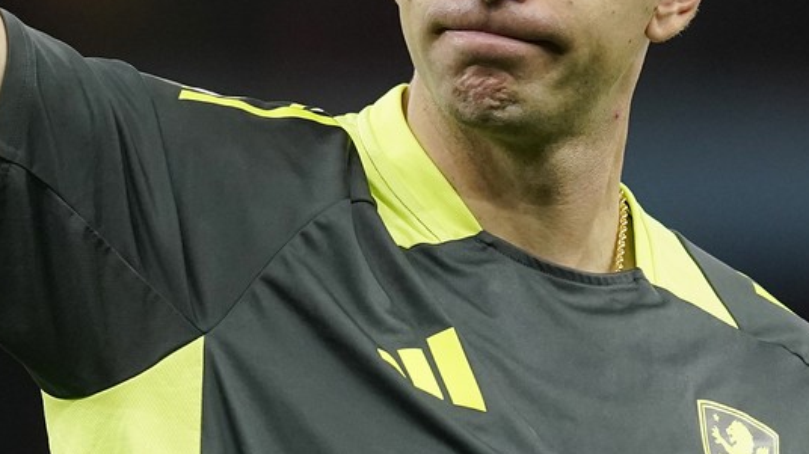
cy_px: 26
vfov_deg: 0.9
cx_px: 426
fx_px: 30192
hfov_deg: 1.5
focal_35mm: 1408
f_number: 3.5
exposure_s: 1/1600
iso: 3200
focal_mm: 400
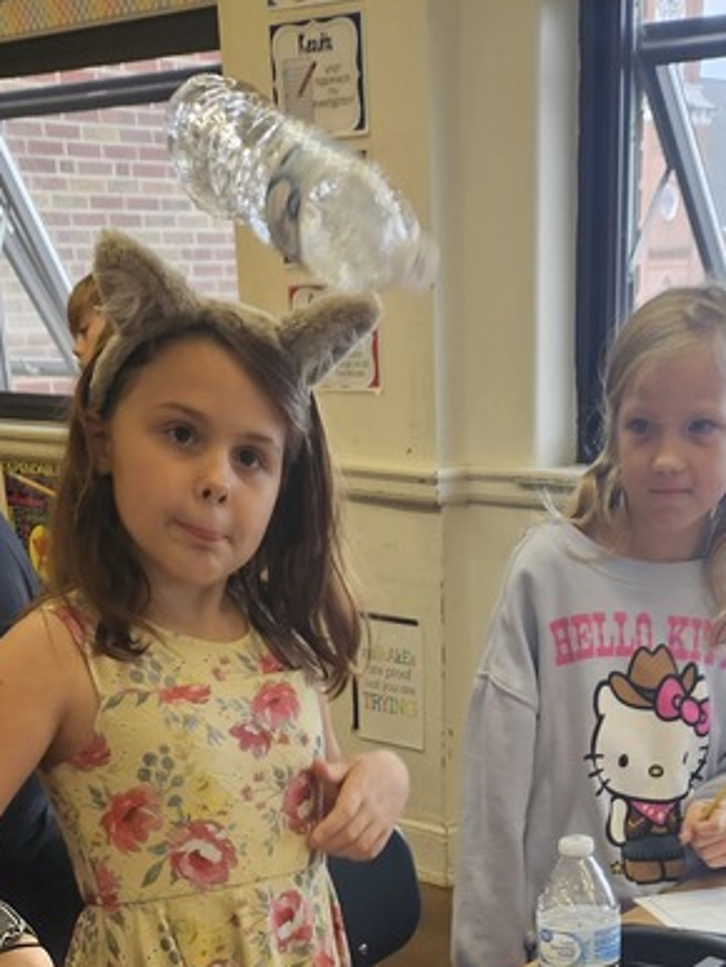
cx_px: 508
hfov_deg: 23.9
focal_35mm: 61
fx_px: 1704
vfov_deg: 27.8
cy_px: 1152
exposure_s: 1/120
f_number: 1.8
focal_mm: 5.4
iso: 40
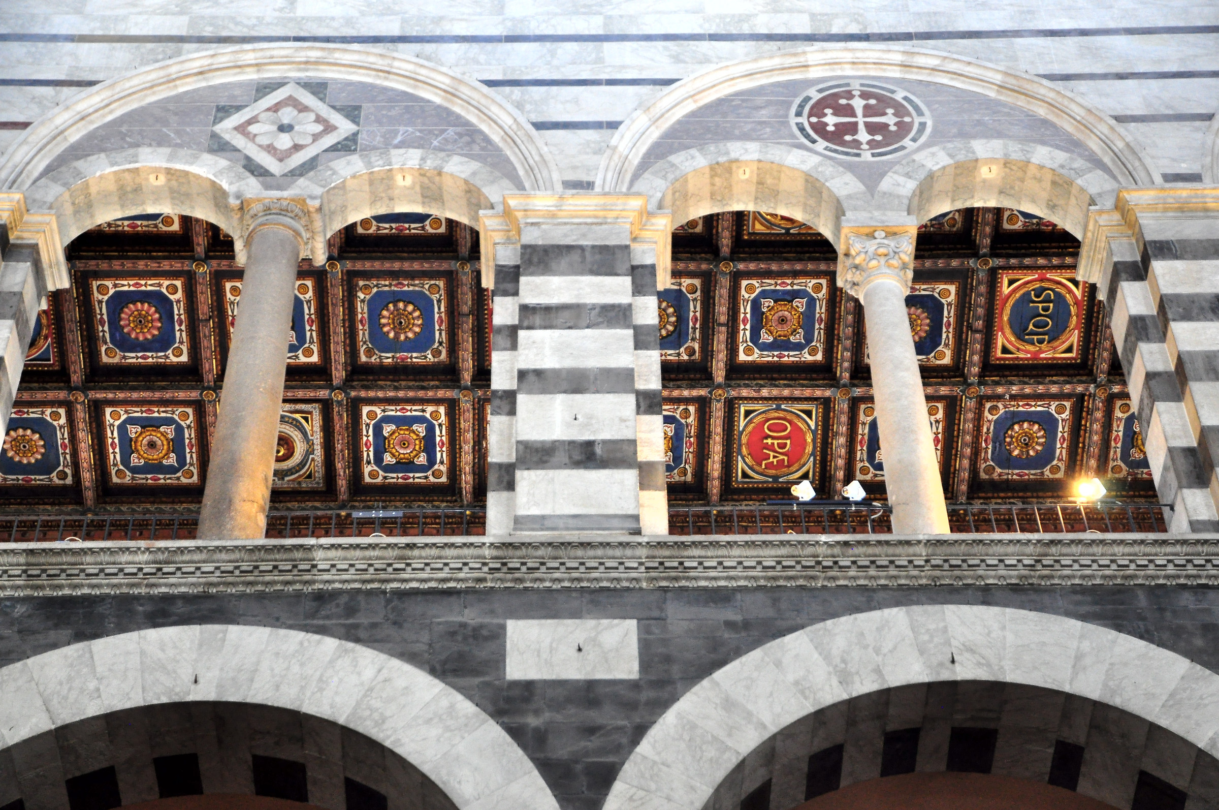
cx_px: 610
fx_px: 2283
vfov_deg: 20.1
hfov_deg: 29.9
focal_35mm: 68
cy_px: 405
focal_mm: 45
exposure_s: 1/30
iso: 1250
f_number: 5.6
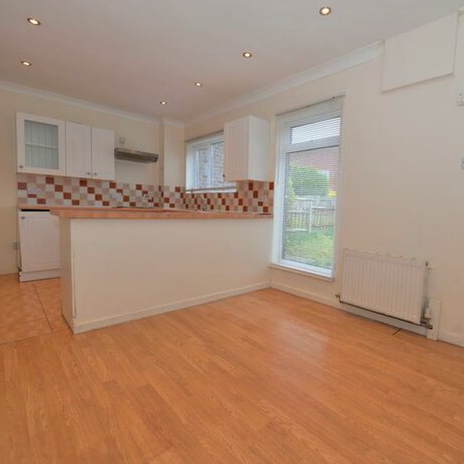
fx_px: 273
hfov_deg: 80.3
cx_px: 264
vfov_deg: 80.7
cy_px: 233
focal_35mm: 18
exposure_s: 1/80
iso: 200
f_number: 4.5
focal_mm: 14
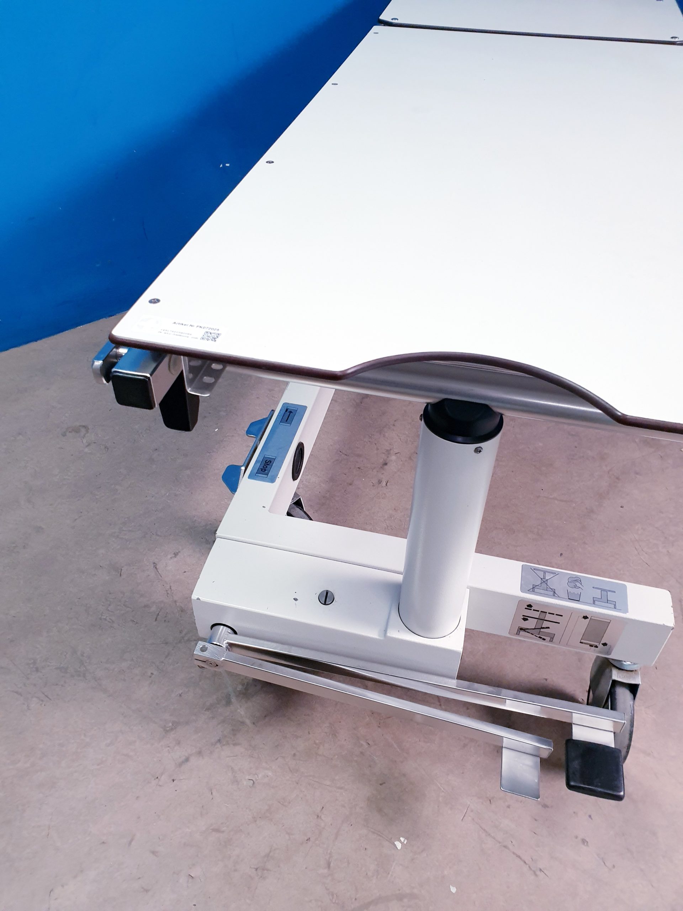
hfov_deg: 53.1
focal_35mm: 26
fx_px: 684
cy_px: 456
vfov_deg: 67.3
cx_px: 342
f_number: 2.4
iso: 250
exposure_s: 1/50
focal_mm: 4.3
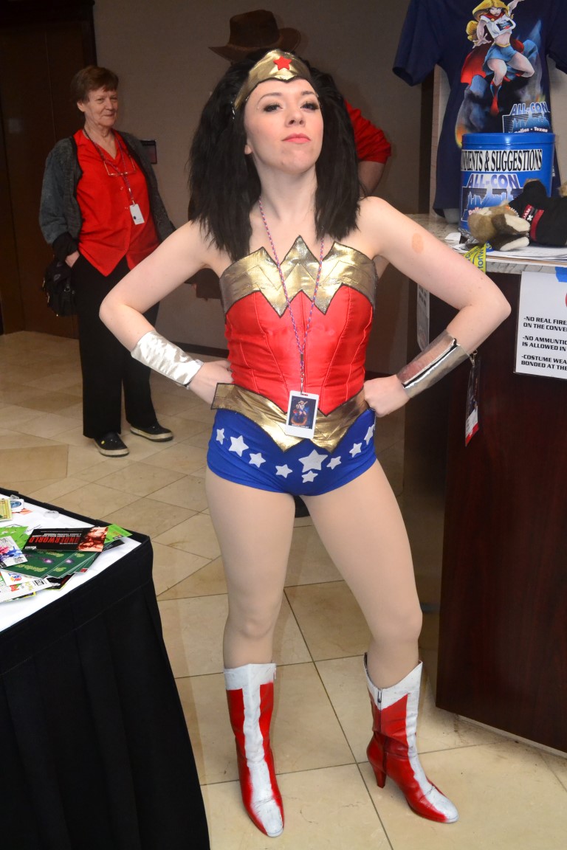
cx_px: 284
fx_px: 850
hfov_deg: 36.9
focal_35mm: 36
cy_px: 425
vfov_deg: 53.1
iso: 3200
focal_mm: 24
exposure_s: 1/200
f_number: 8
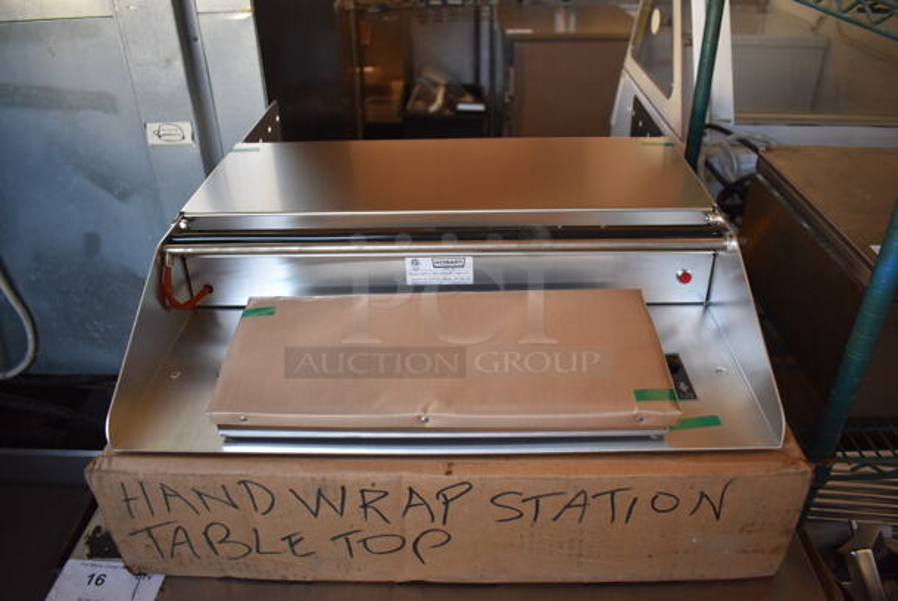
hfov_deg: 67.3
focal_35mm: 27
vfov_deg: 48.0
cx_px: 449
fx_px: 674
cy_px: 300
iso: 800
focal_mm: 18
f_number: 3.5
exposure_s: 1/160
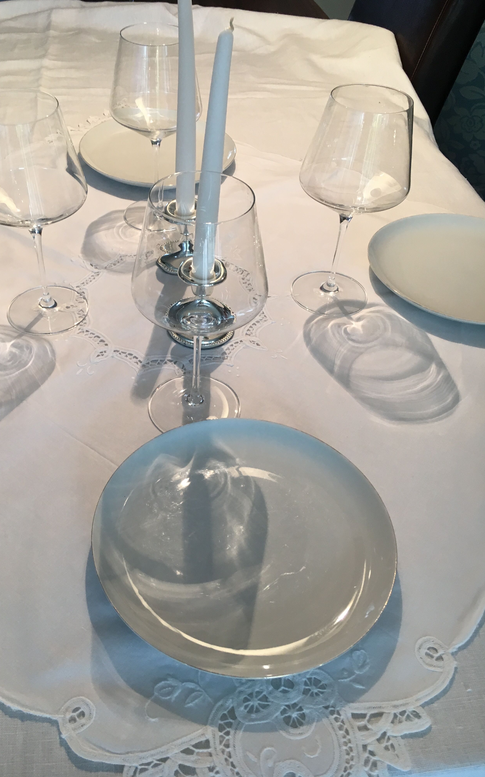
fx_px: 656
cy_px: 389
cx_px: 195
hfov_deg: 40.4
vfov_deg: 61.2
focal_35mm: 31
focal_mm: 4.15
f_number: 2.2
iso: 50
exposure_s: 1/33
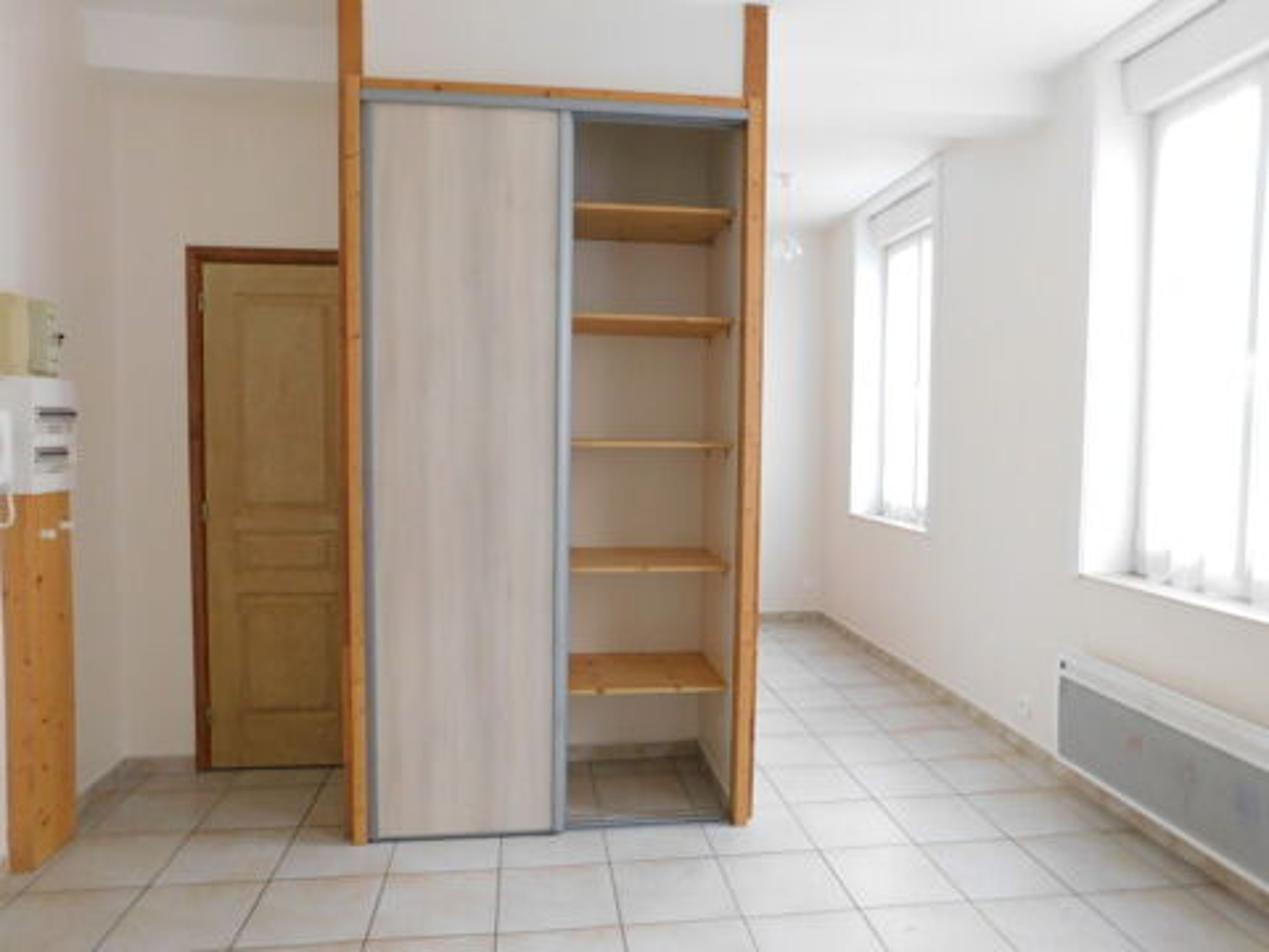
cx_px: 634
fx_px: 843
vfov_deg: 58.9
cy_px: 476
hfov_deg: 73.9
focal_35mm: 23
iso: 400
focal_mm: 4
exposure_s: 1/20
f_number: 3
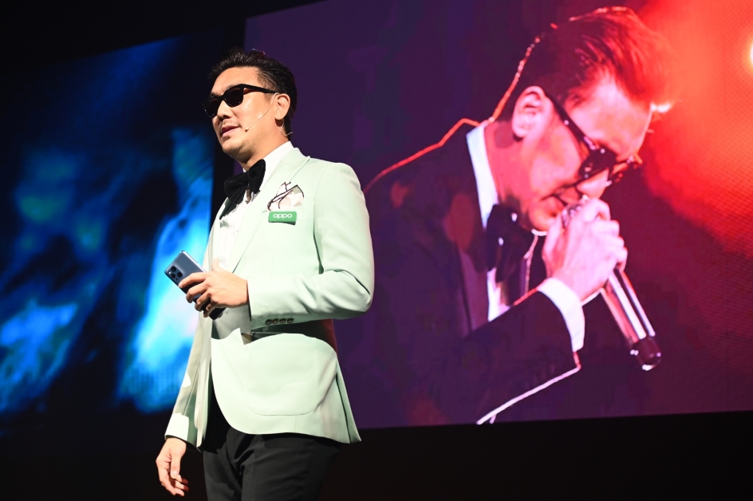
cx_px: 376
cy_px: 250
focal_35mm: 70
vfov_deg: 19.4
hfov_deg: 28.9
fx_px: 1463
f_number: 2.8
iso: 640
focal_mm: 70
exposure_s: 1/125
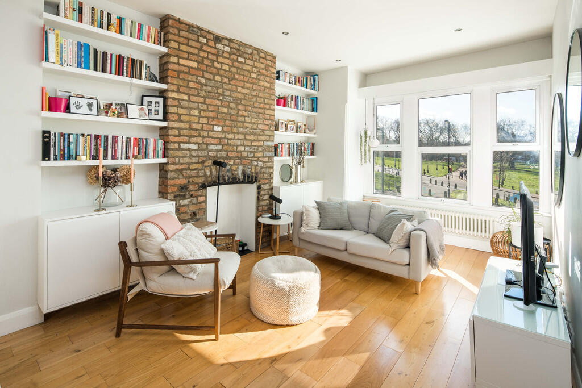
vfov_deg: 70.5
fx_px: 275
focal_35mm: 17
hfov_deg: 93.3
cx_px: 291
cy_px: 194
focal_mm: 17
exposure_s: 1/50
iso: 250
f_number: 8
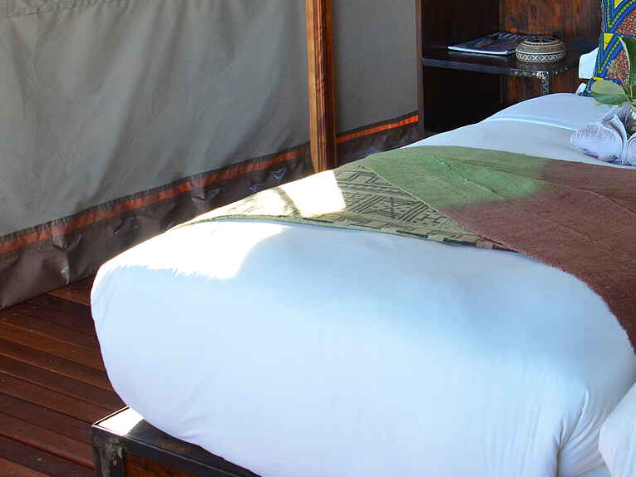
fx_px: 1194
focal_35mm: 65
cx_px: 691
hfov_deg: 27.4
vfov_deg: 21.5
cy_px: -38
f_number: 5.6
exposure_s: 1/60
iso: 640
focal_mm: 18
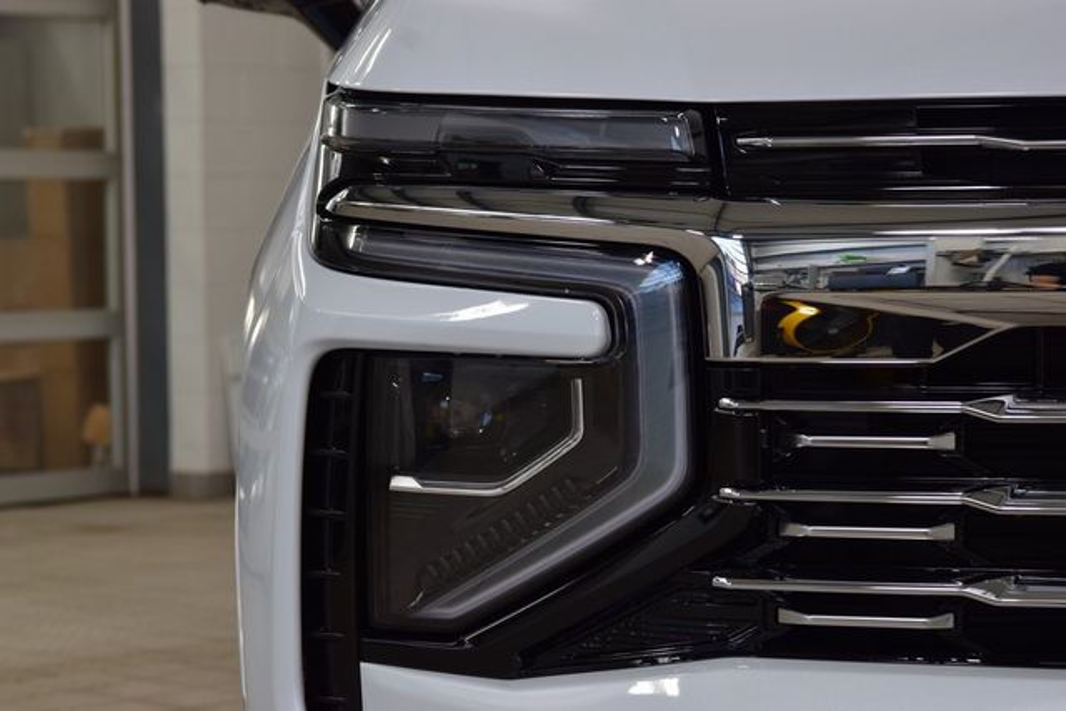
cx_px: 533
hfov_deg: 19.5
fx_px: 3110
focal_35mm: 105
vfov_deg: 13.0
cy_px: 356
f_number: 7.1
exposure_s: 1/30
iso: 400
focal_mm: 70
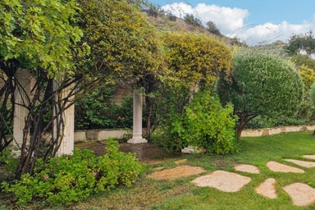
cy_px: 105
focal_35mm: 25
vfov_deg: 51.3
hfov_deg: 65.8
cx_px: 247
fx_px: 219
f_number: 8
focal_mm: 10
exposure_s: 1/25
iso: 500
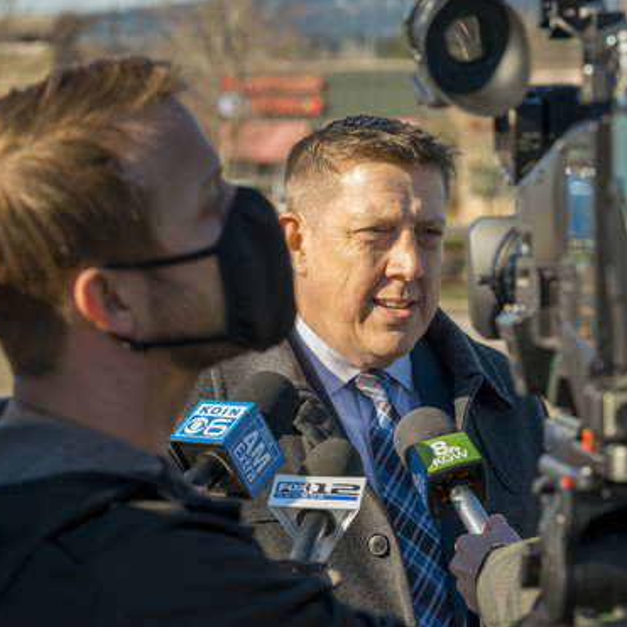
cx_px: 319
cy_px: 313
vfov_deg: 11.7
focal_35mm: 149
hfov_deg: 11.7
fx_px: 3053
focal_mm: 116
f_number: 8
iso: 640
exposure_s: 1/800
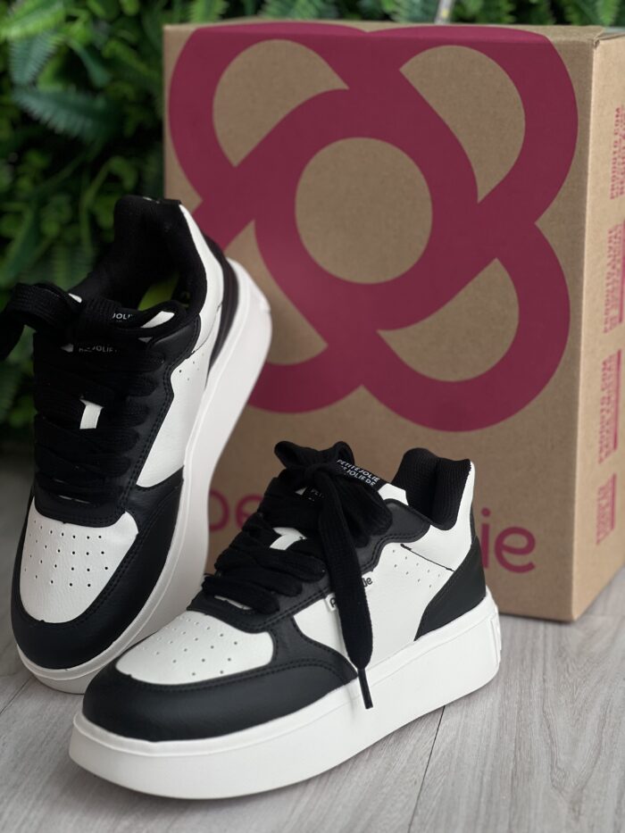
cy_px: 416
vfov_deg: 25.3
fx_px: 1853
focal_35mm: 77
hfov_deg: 19.1
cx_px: 312
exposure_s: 1/120
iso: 64
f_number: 2.8
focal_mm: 9
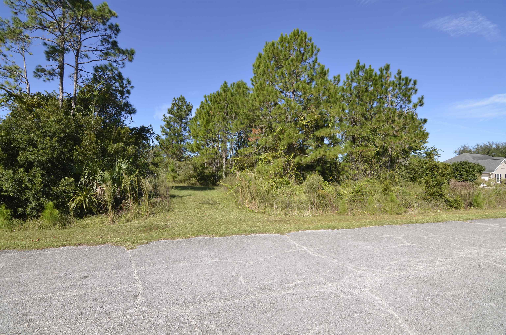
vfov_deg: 71.8
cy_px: 168
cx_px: 253
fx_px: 231
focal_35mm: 16
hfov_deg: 95.1
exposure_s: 1/250
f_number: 7.1
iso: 100
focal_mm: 11
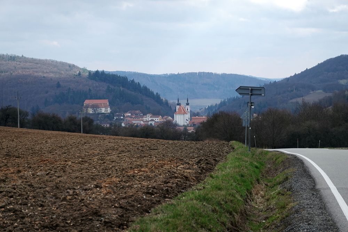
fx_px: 1199
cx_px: 174
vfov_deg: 11.1
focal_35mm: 124
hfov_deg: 16.5
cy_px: 116
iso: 125
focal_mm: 45.23
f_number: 4.5
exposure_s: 1/400
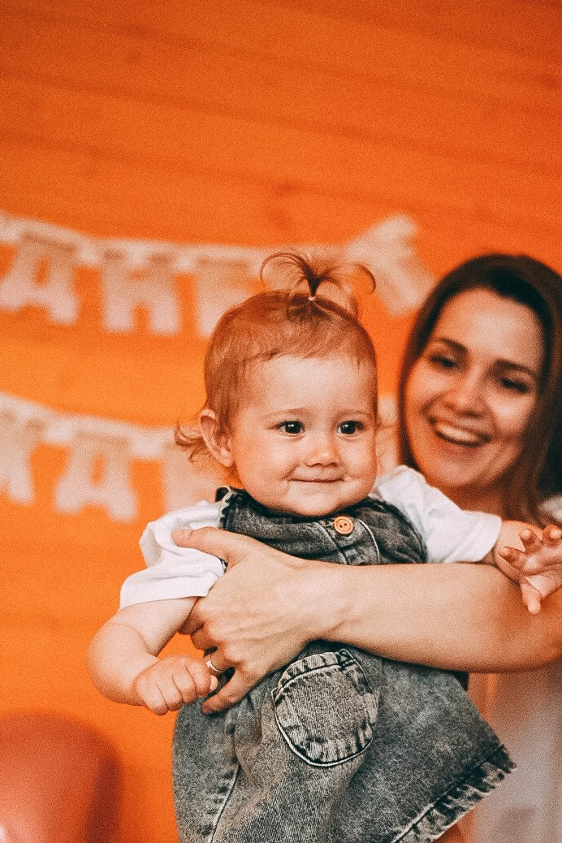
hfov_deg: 17.4
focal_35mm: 78
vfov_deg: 25.7
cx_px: 376
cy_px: 620
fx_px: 1826
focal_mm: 50
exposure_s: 1/320
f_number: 2
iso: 3200
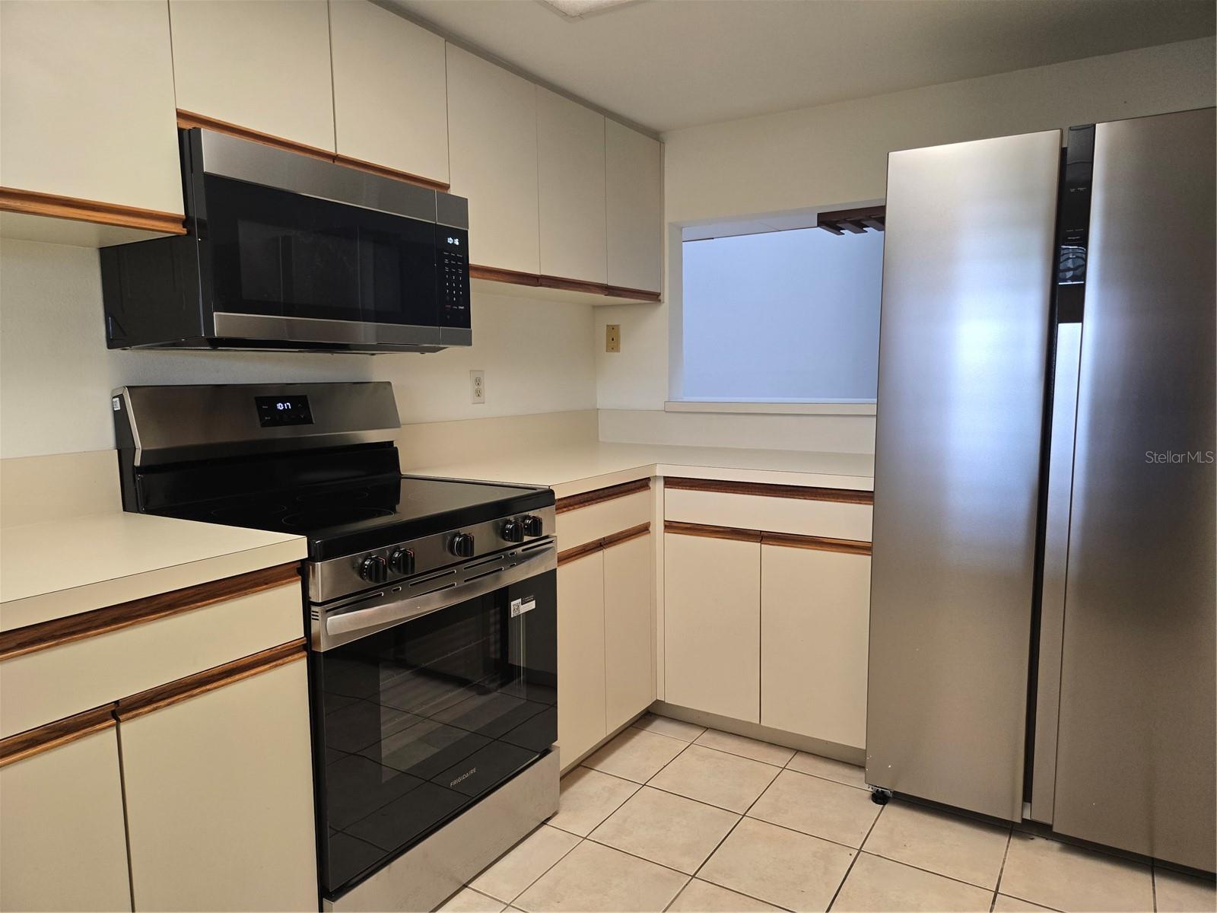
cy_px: 456
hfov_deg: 73.9
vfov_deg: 58.9
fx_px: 809
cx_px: 608
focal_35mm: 23
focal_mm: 5.4
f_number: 1.8
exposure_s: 1/120
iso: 200
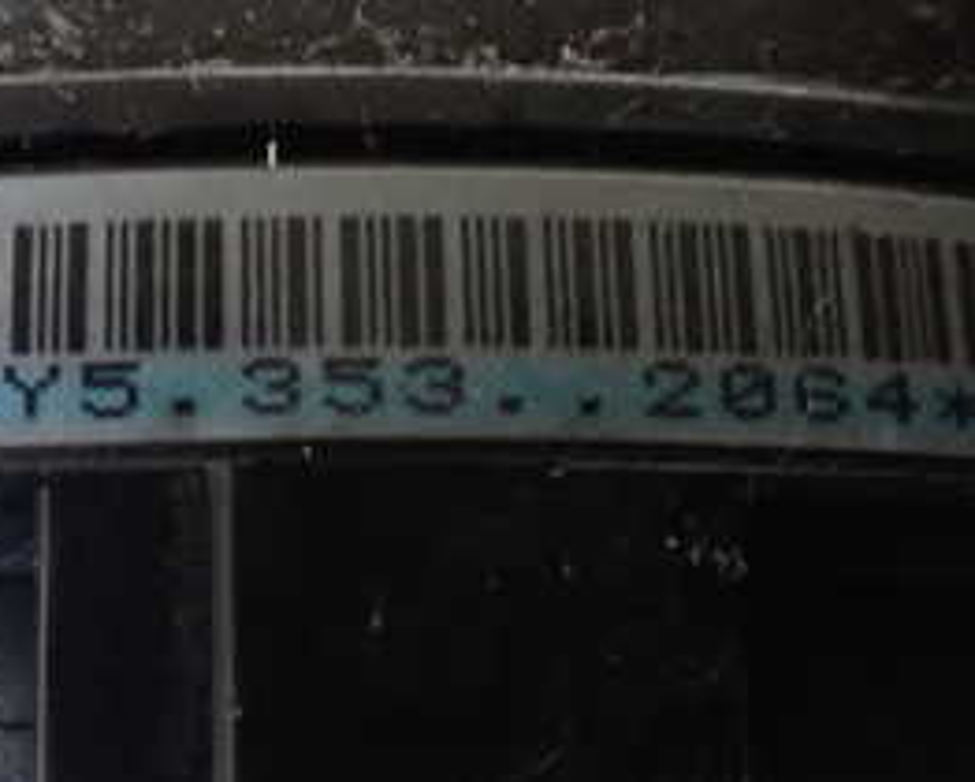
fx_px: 1935
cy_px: 242
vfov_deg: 22.7
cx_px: 257
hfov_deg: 27.9
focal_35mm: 67
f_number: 2.3
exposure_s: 1/30
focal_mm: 5.4
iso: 1600
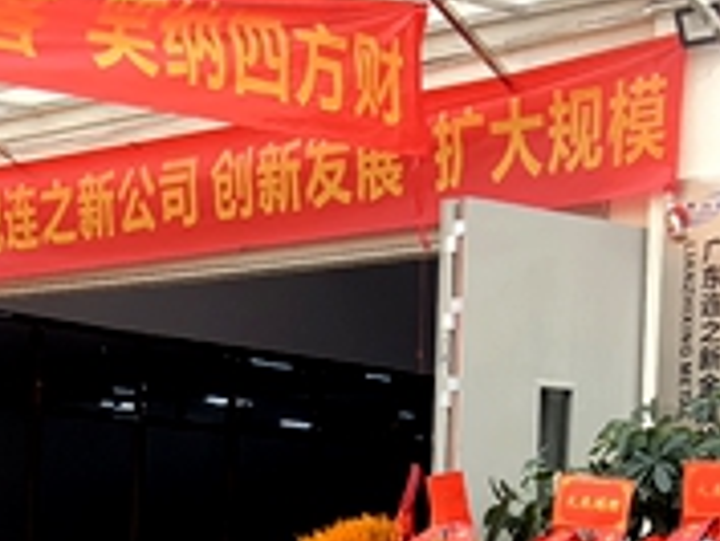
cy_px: 572
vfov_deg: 16.6
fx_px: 1811
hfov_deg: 22.3
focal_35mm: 87
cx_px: 187
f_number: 2.2
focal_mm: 1.95
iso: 50
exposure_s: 1/108
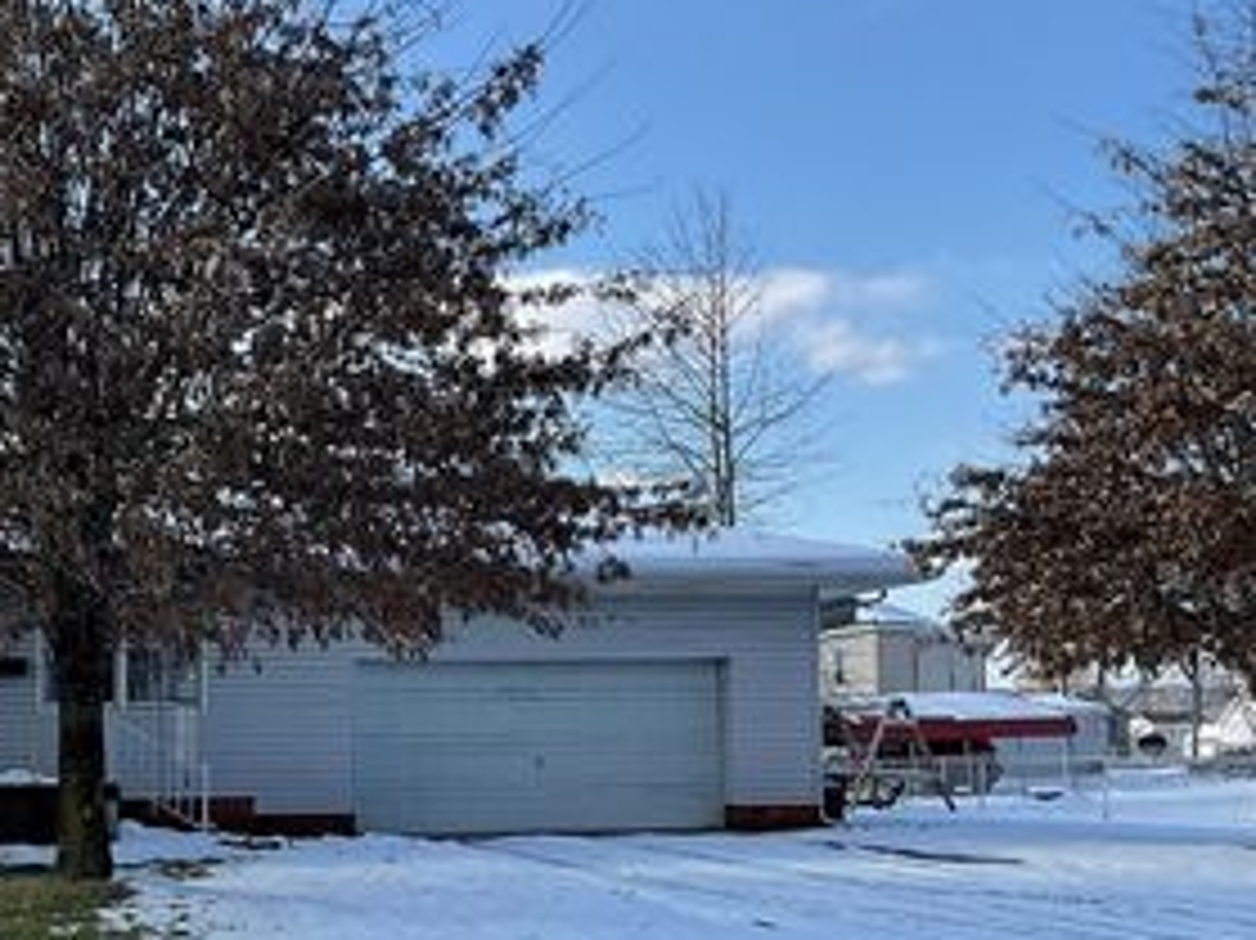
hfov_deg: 35.5
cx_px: 230
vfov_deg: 27.5
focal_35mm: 52
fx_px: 1886
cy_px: 731
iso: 16
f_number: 1.8
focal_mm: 3
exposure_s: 1/978
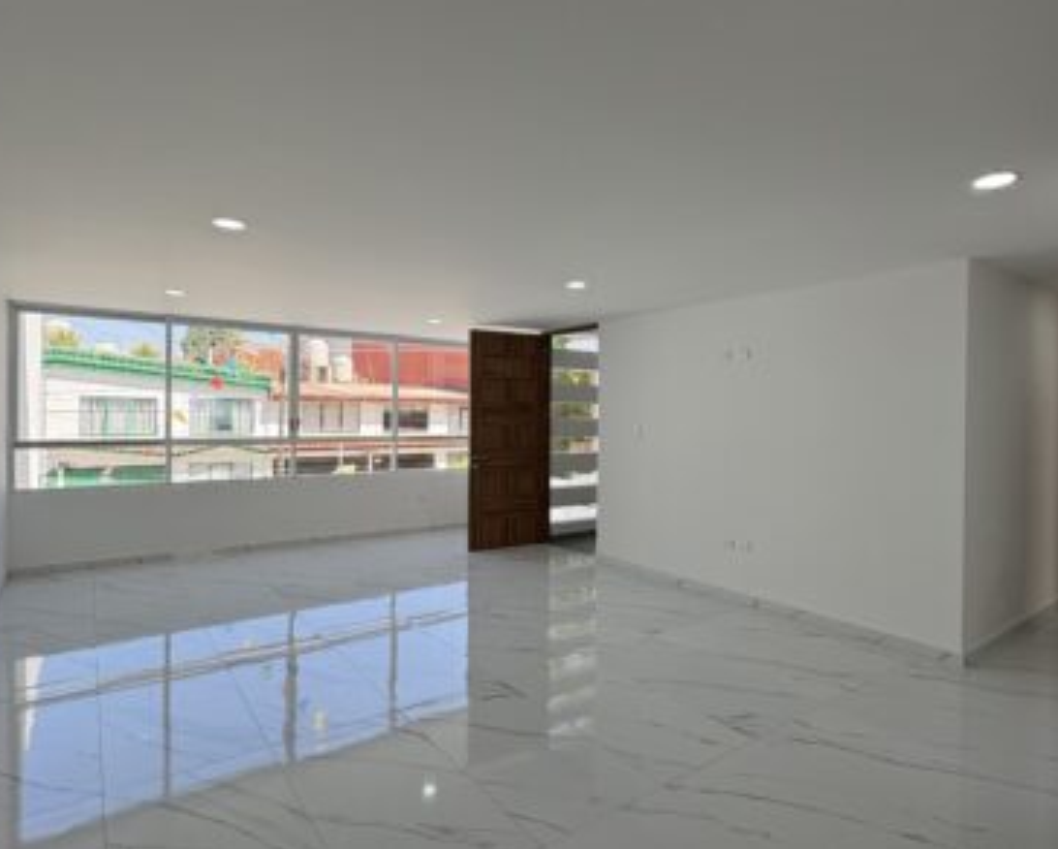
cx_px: 538
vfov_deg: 84.1
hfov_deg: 96.7
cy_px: 419
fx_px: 470
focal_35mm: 15
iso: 64
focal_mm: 2.22
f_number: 2.2
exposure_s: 1/399
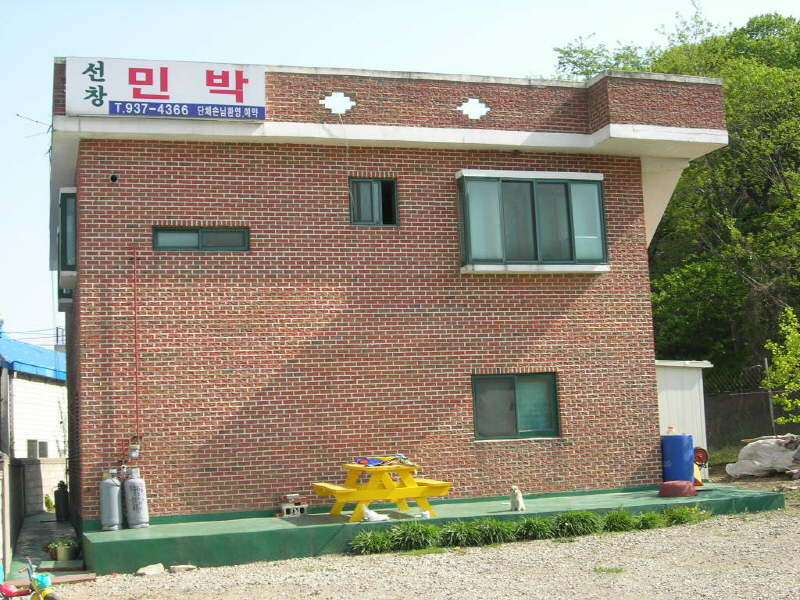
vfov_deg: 28.6
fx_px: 1179
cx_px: 400
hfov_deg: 37.5
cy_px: 300
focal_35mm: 51
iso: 64
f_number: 5.4
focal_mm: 10.6
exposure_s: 1/195
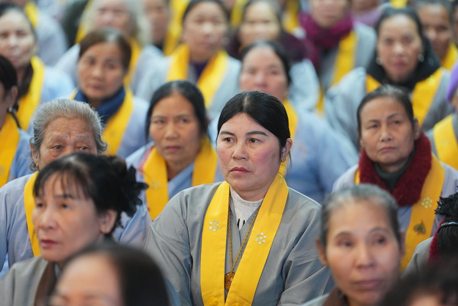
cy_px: 153
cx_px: 229
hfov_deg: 10.3
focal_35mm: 200
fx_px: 2544
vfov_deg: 6.9
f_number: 2.8
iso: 3200
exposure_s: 1/100
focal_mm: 200
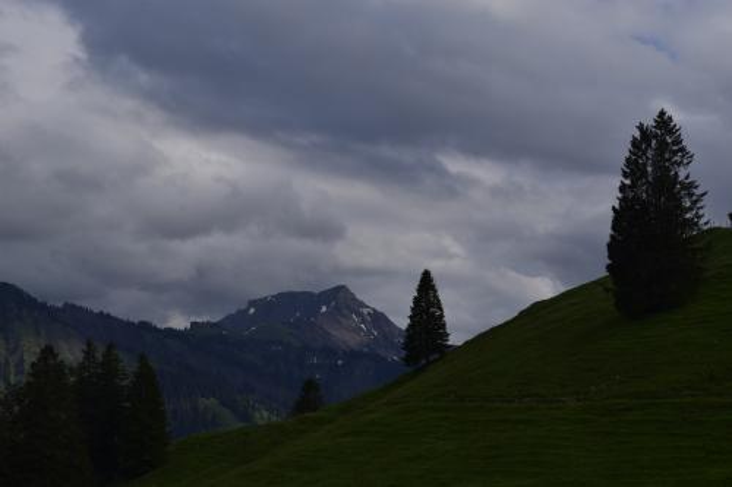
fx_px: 1677
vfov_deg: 16.5
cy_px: 244
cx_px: 366
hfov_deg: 24.6
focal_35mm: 82
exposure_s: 1/200
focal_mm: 55
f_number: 18
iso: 100
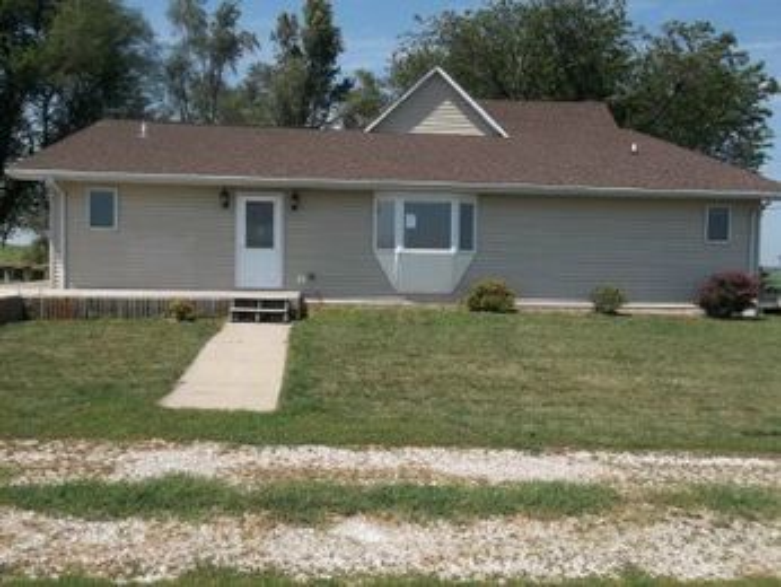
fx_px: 722
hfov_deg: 56.8
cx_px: 390
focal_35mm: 32
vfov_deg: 44.2
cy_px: 294
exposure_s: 1/200
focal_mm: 5.7
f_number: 9.4
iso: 80
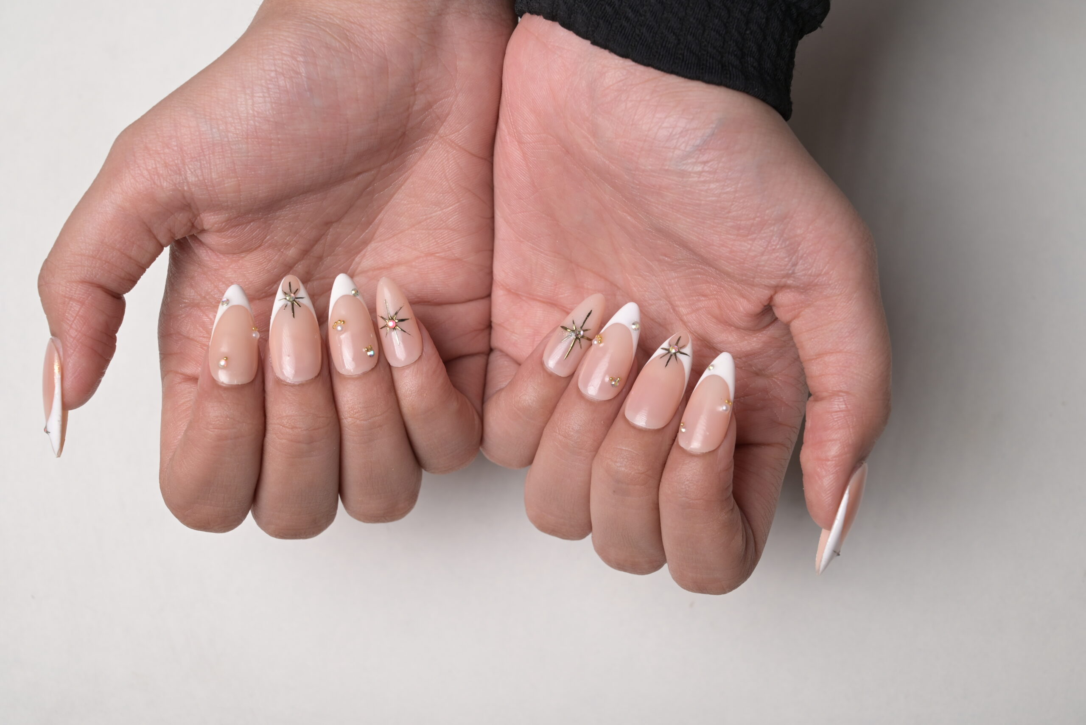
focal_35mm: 70
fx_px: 2112
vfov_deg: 19.5
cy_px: 362
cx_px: 543
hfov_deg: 28.8
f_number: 9
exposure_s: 1/160
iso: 250
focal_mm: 70
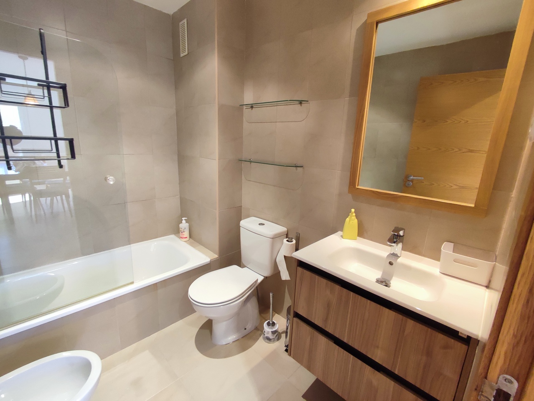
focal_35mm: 16
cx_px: 267
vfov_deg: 78.2
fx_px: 247
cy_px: 200
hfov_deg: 94.5
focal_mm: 1.65
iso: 337
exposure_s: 1/33
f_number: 2.2
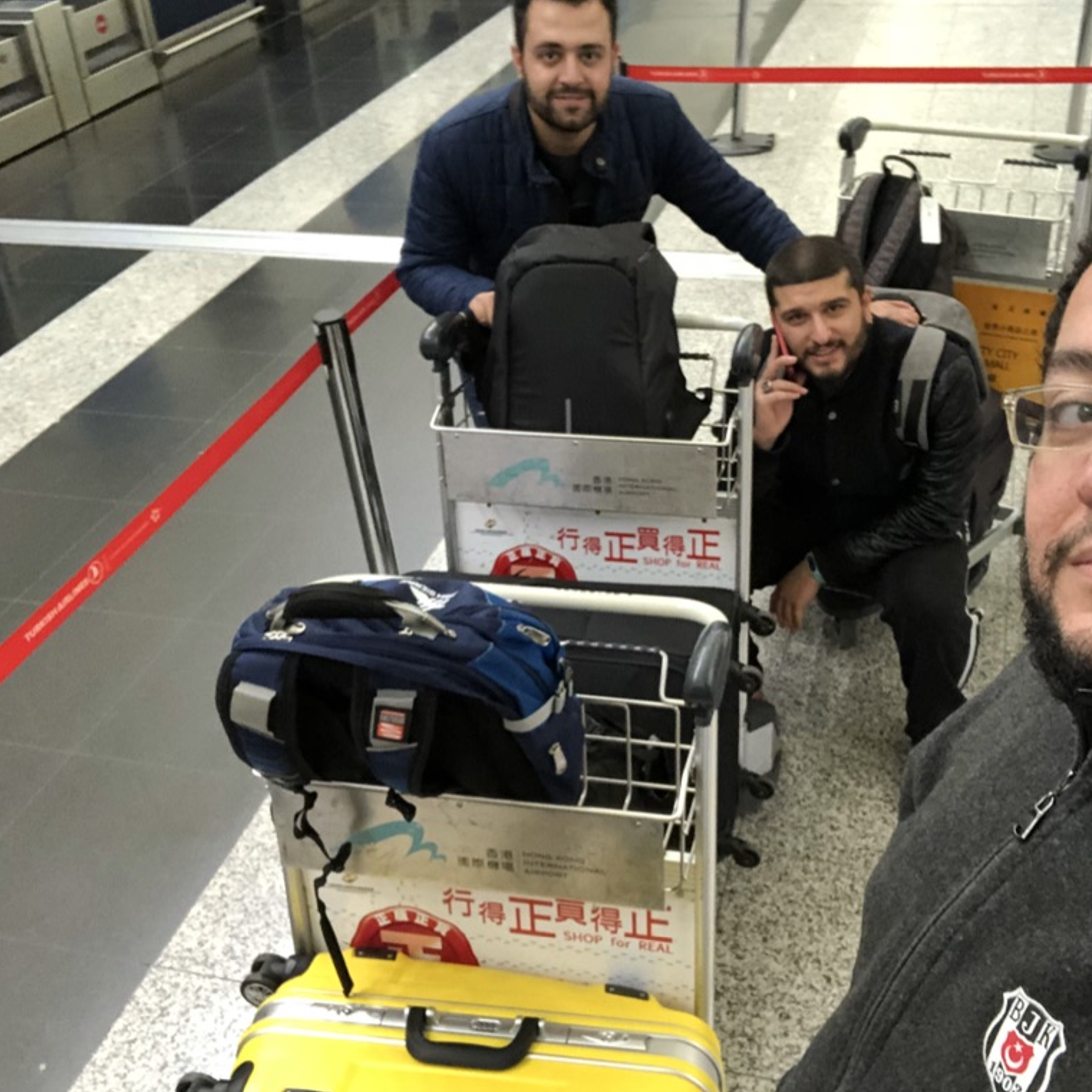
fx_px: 1356
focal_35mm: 38
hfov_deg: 43.7
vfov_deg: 43.9
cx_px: 636
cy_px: 546
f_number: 2.2
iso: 320
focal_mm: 2.87
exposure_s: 1/50
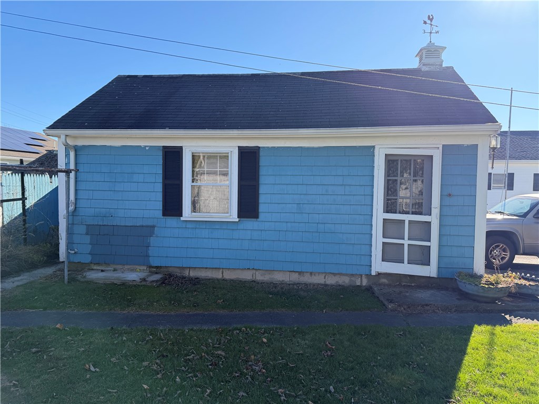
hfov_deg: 71.6
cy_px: 202
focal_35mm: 24
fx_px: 374
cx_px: 270
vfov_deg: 56.8
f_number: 1.78
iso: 100
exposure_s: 1/1855
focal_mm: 6.76
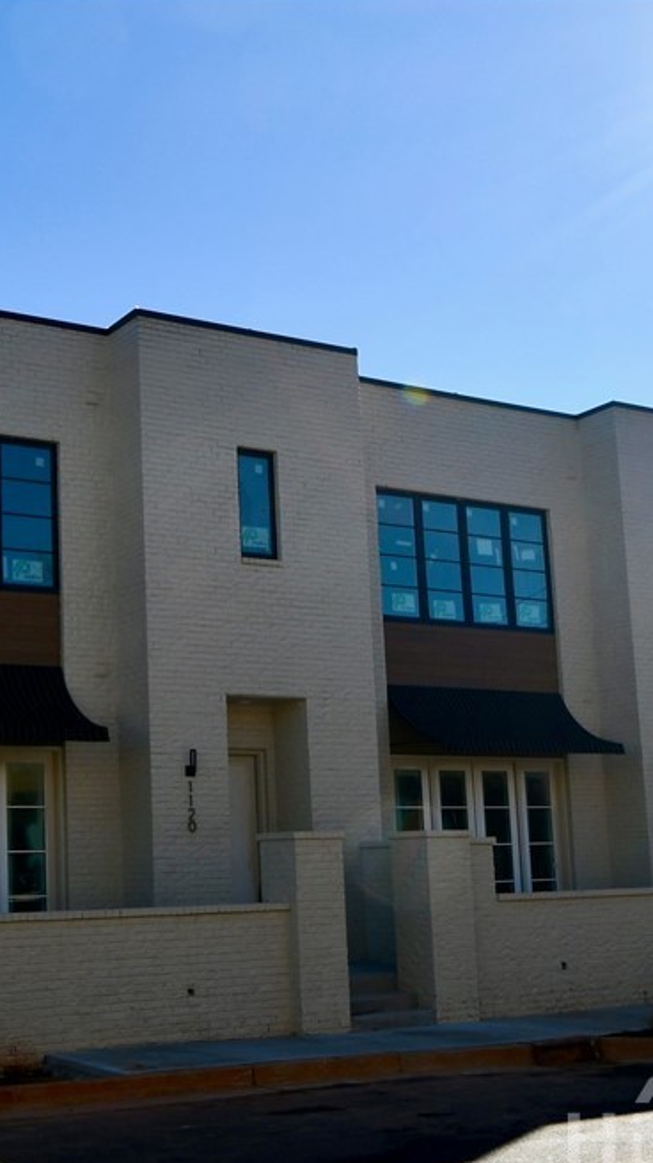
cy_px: 631
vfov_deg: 59.4
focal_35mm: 33
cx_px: -167
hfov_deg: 29.6
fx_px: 1017
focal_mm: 13
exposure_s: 1/250
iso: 100
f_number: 11
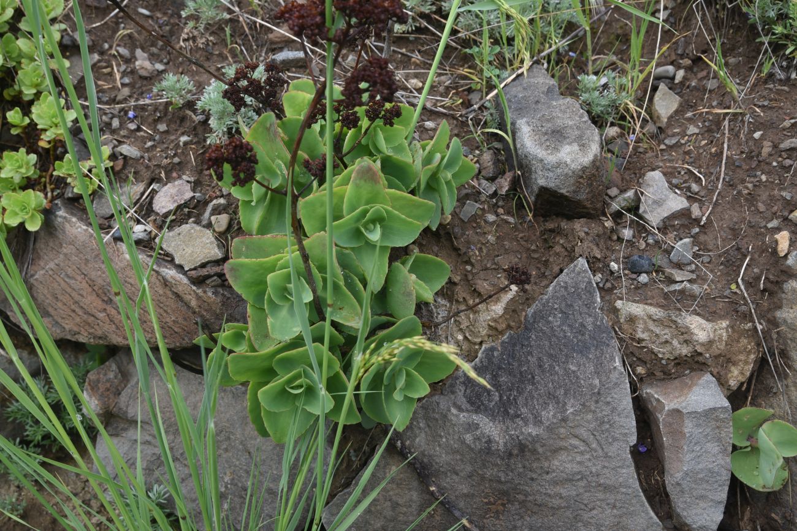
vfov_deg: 27.0
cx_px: 398
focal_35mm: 50
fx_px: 1107
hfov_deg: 39.6
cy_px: 266
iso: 500
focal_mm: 50
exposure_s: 1/125
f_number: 11
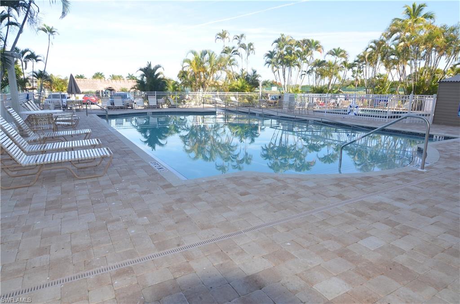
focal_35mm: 21
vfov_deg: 59.2
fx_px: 268
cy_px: 152
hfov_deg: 81.4
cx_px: 230
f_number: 5
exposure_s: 1/250
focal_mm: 14
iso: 100
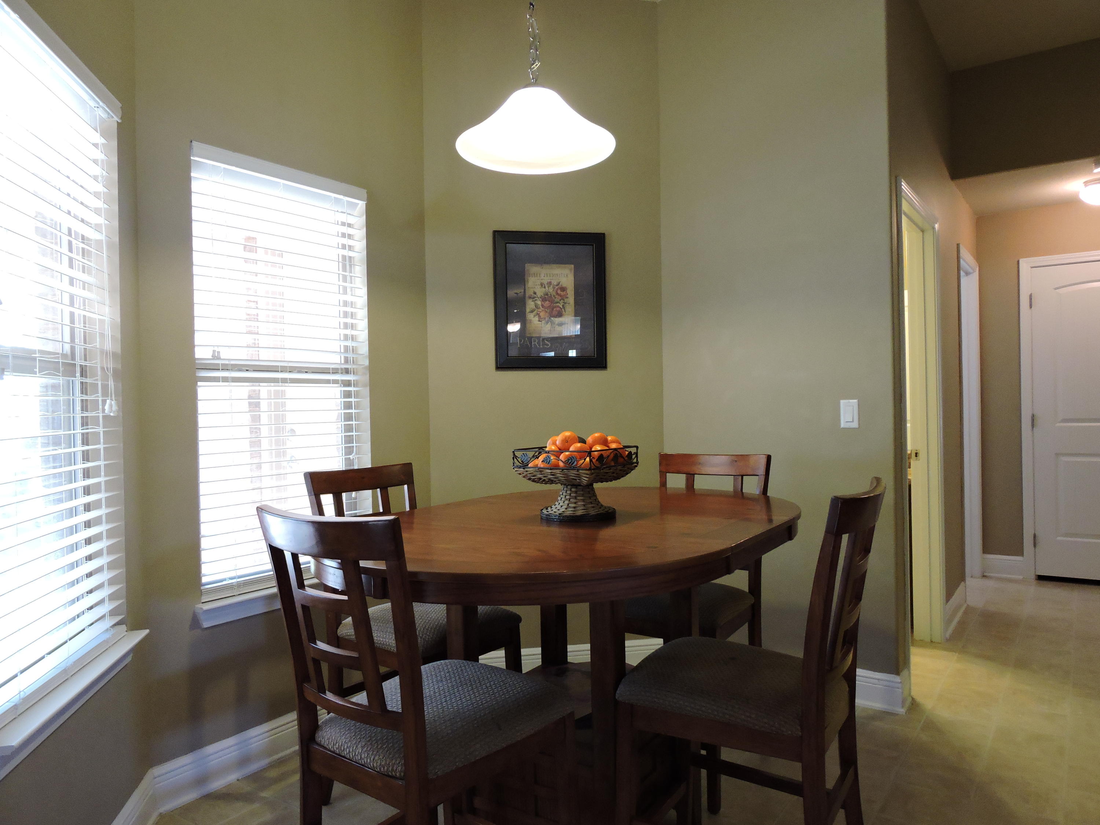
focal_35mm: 24
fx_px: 763
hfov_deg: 71.6
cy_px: 412
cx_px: 550
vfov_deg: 56.8
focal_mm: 4.3
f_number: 3.3
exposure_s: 1/25
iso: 400
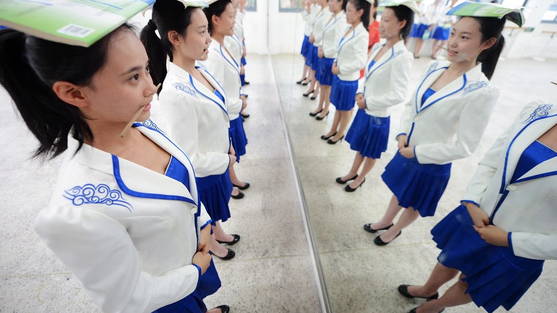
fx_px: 222
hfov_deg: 103.0
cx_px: 279
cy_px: 132
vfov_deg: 70.1
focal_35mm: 15
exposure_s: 1/125
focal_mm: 14
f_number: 2.8
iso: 1600
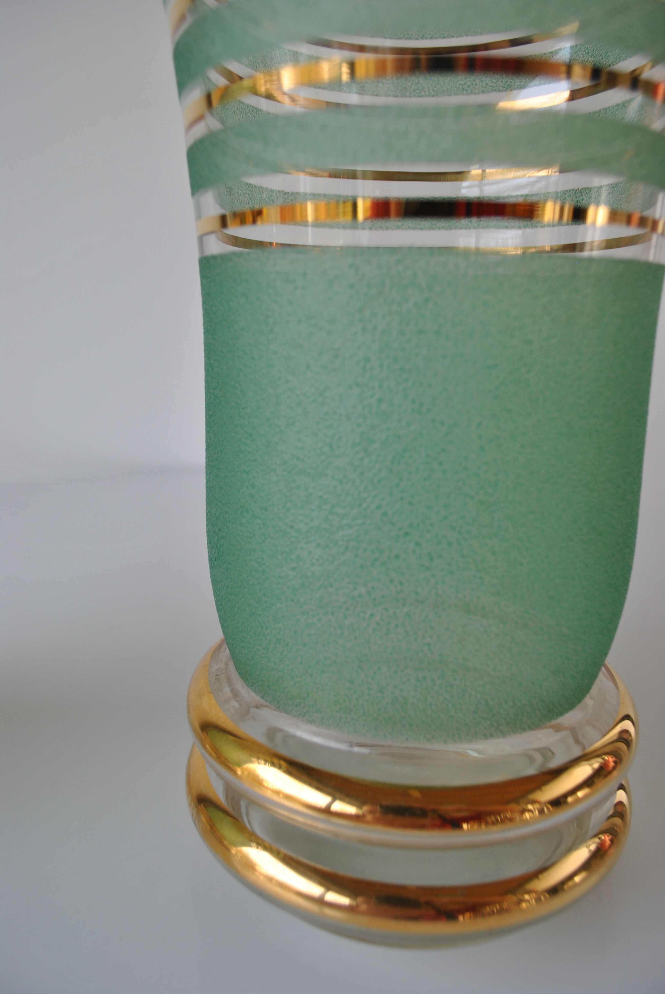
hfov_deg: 48.0
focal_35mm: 27
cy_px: 497
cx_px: 332
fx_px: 746
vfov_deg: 67.3
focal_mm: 18
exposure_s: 1/100
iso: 200
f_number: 5
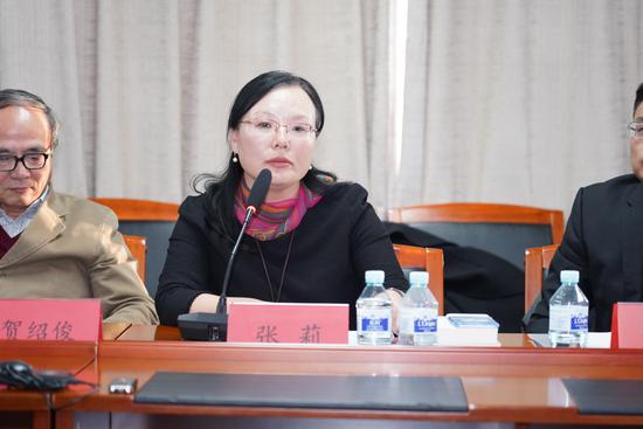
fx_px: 1876
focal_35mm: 105
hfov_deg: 19.5
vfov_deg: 13.0
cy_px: 214
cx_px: 322
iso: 2500
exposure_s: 1/125
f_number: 4
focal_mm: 105
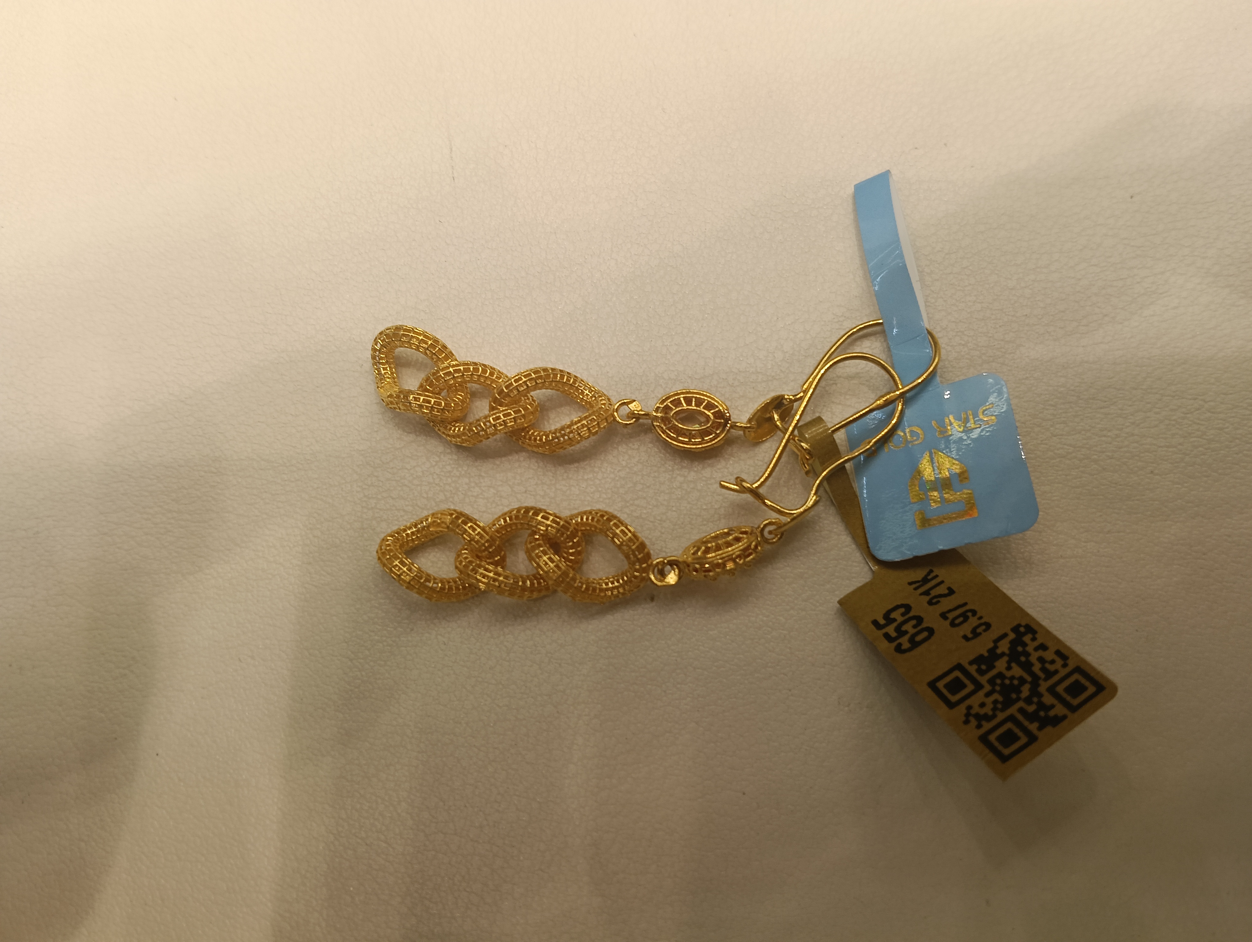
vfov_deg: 51.5
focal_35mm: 27
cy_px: 471
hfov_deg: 65.2
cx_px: 626
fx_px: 978
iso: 80
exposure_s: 1/50
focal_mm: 3.98
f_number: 1.8
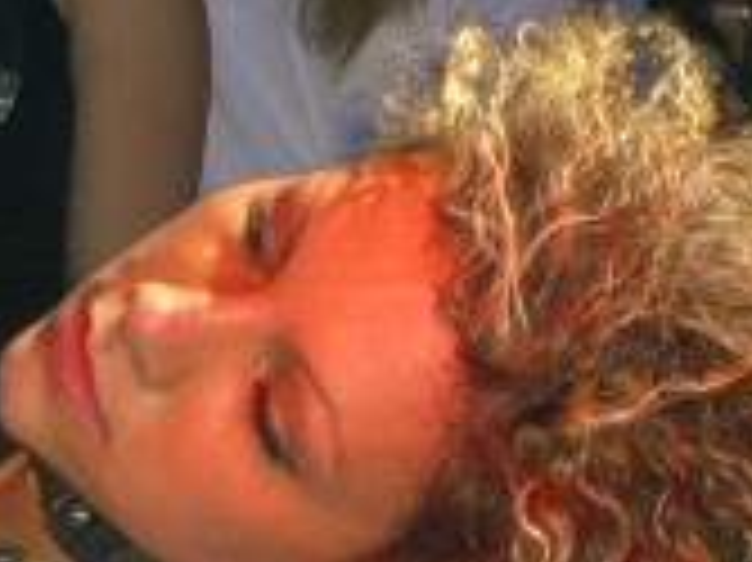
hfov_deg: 4.8
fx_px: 8900
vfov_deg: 3.6
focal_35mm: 410
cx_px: -176
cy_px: 643
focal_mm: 23.7
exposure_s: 1/60
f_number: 5.1
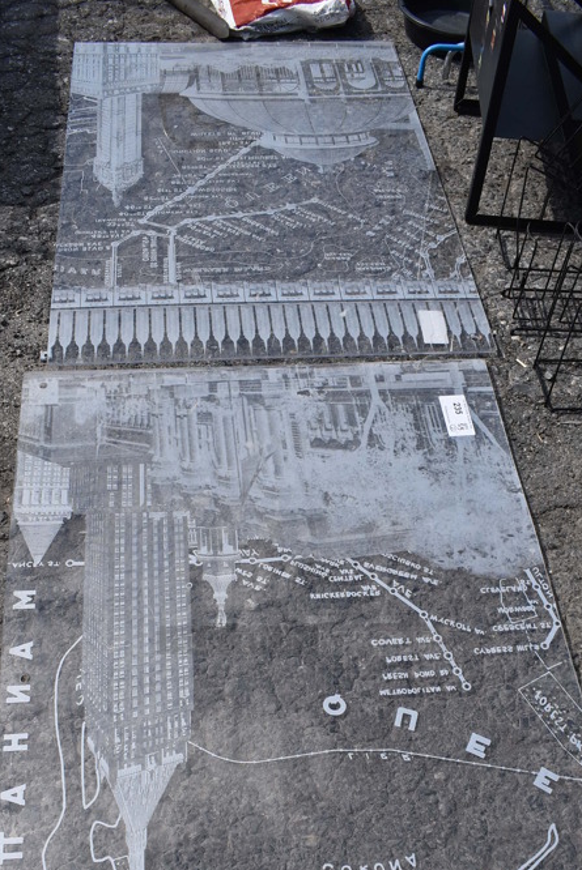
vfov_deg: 50.8
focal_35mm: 37
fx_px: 896
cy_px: 586
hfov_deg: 36.0
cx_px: 303
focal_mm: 18
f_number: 8
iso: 200
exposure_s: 1/500
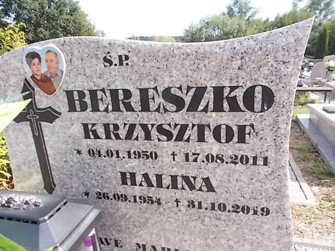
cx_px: 168
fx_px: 252
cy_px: 126
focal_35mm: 26
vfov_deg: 53.1
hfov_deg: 67.3
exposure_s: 1/320
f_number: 3.2
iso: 80
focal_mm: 4.6
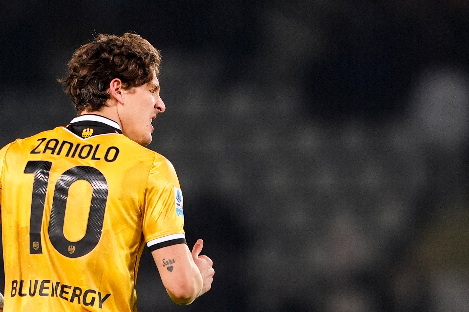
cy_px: 227
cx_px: 284
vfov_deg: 1.9
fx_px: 9418
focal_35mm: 723
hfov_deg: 2.9
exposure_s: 1/1600
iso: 2000
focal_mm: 400
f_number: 2.8
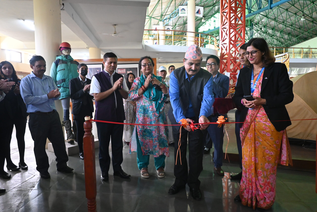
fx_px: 231
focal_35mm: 26
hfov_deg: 68.9
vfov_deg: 49.1
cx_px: 158
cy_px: 106
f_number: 3.5
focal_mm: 17.5
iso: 2000
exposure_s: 1/125
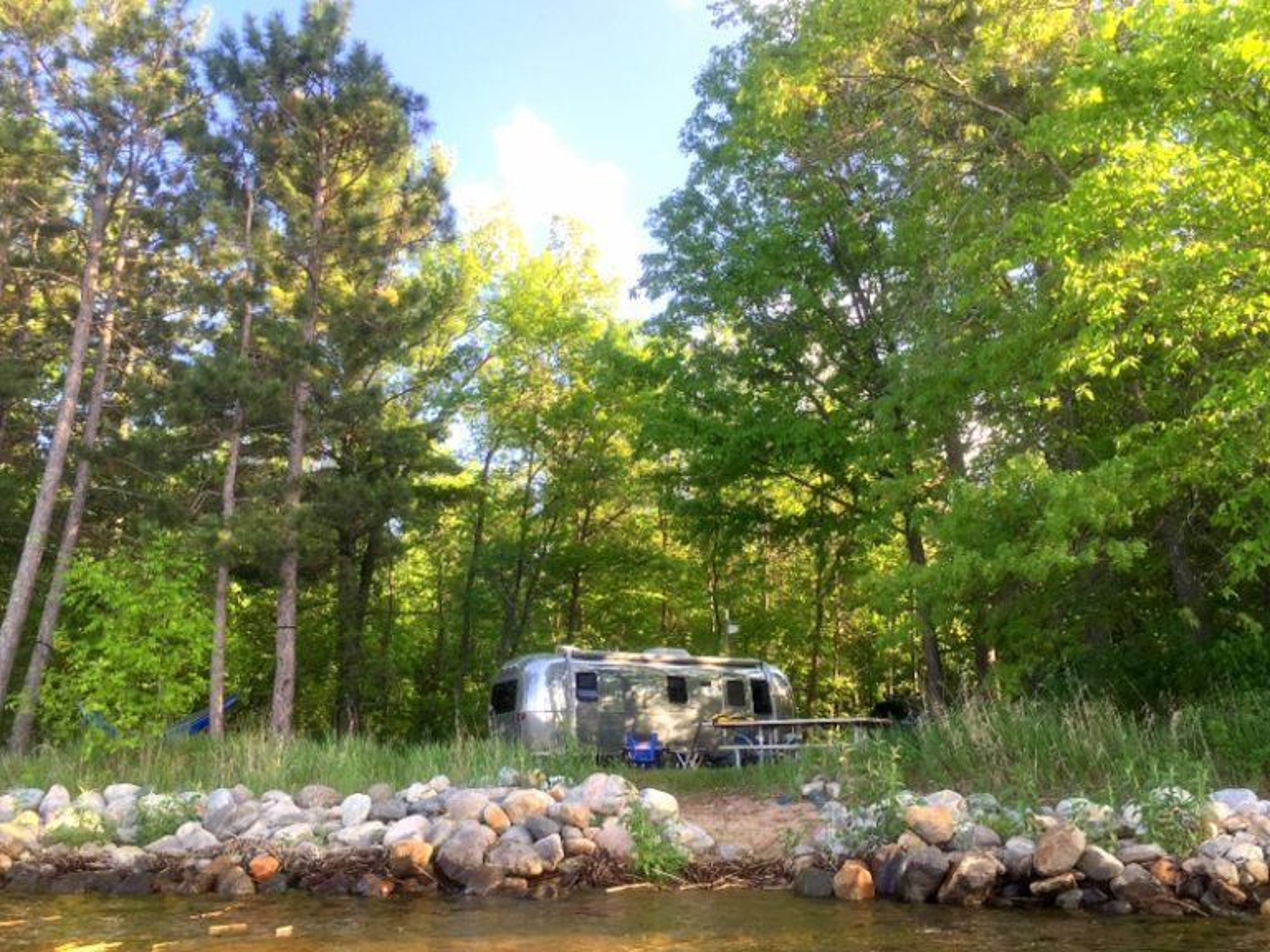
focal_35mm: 29
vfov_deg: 48.2
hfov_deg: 61.7
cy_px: 476
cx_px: 635
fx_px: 1064
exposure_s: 1/304
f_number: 2.2
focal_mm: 4.15
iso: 32
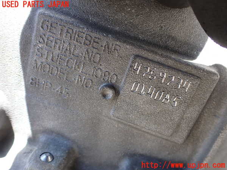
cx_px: 114
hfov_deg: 60.0
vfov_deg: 46.8
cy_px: 85
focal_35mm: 30
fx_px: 197
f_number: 2.3
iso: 100
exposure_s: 1/125
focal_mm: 5.4
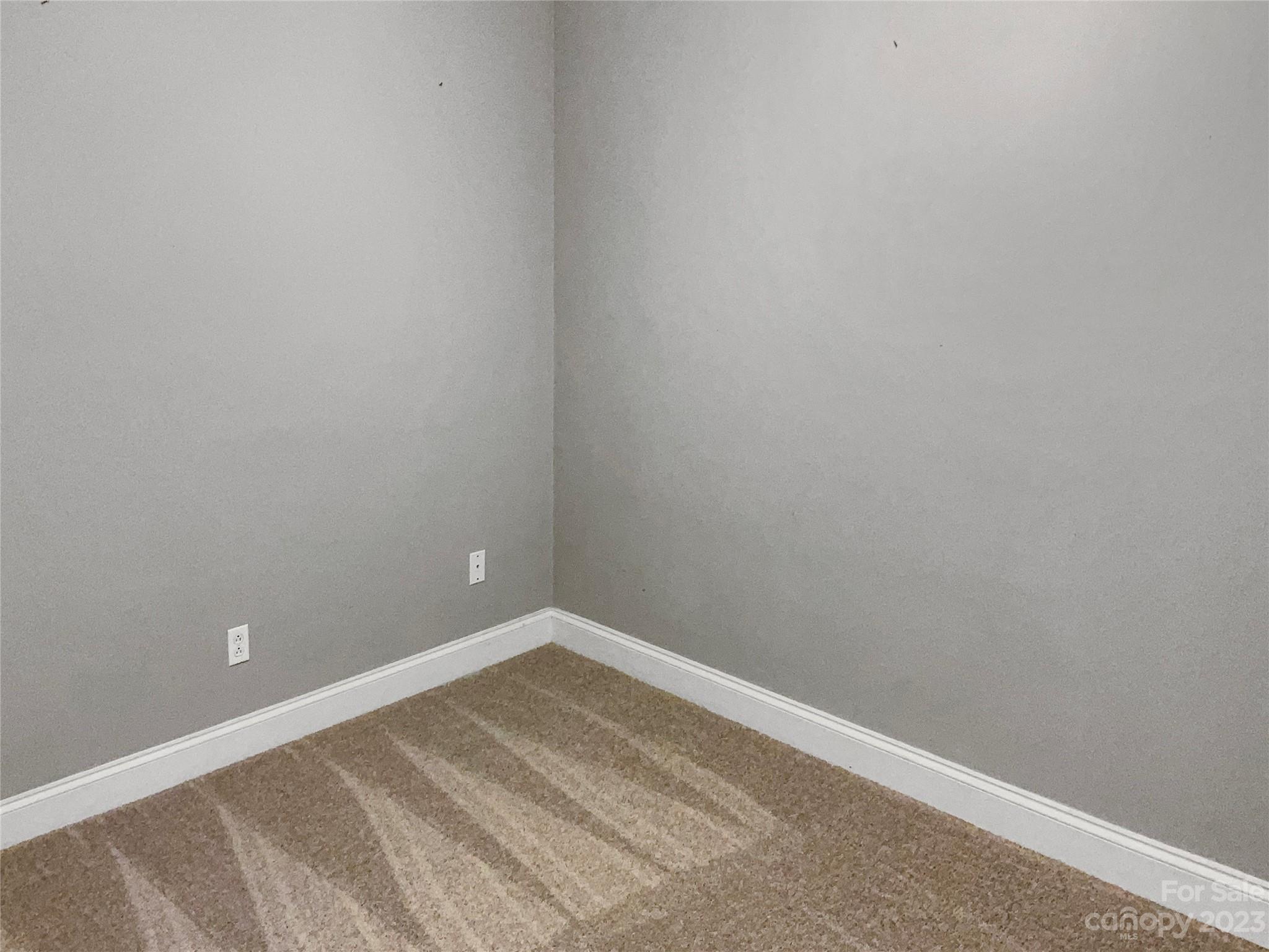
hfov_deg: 61.7
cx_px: 634
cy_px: 476
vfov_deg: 48.2
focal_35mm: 29
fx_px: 1063
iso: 125
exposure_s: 1/60
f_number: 1.8
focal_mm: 3
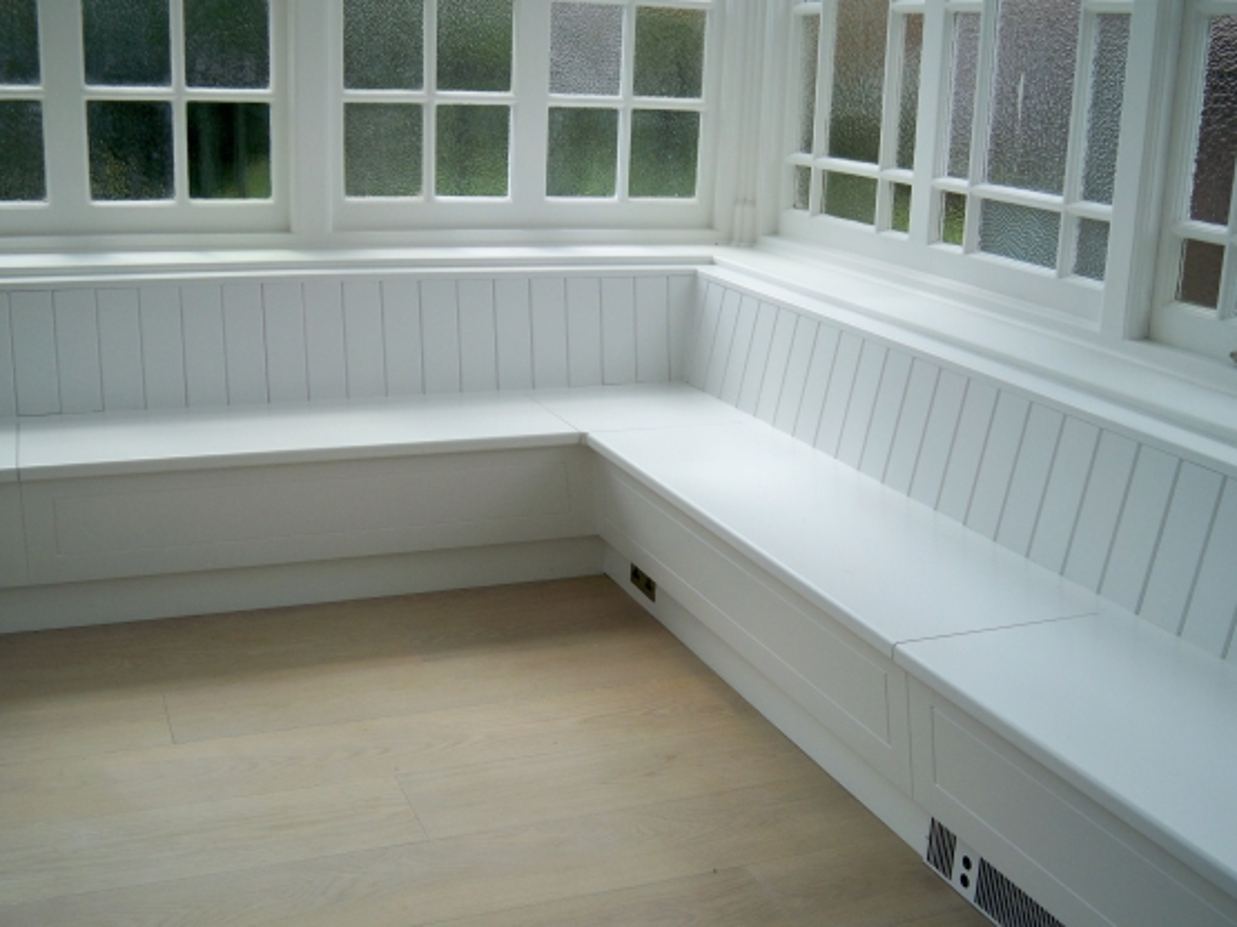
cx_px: 624
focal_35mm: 40
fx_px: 1429
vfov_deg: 35.9
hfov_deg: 46.8
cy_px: 492
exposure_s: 1/500
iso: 80
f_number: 3.1
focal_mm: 7.9
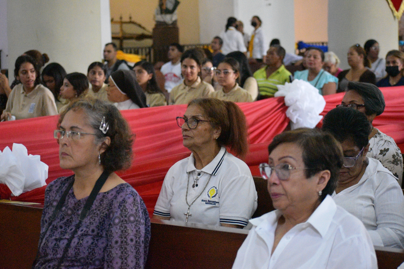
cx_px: 202
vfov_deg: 13.1
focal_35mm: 105
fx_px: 1179
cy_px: 134
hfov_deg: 19.5
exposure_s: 1/250
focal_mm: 70
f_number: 4.5
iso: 7200
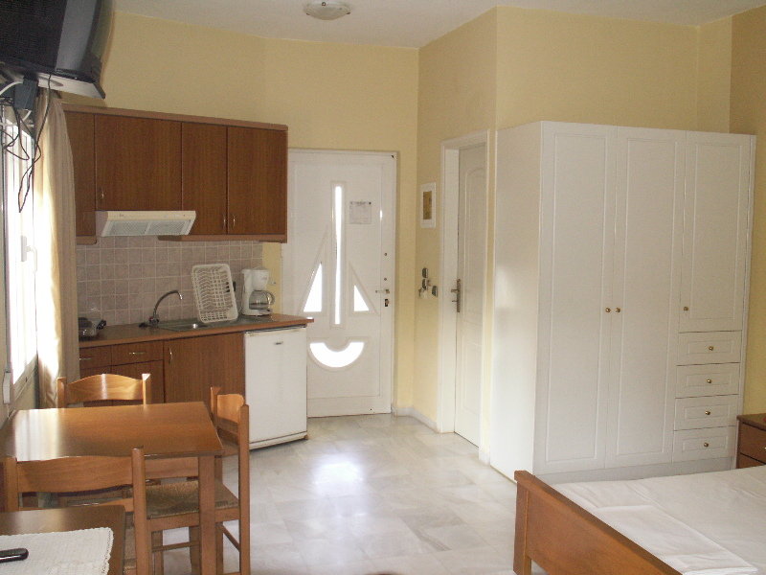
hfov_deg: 49.0
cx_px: 383
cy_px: 288
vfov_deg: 37.7
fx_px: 841
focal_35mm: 38
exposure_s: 1/25
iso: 160
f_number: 2.8
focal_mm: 6.22
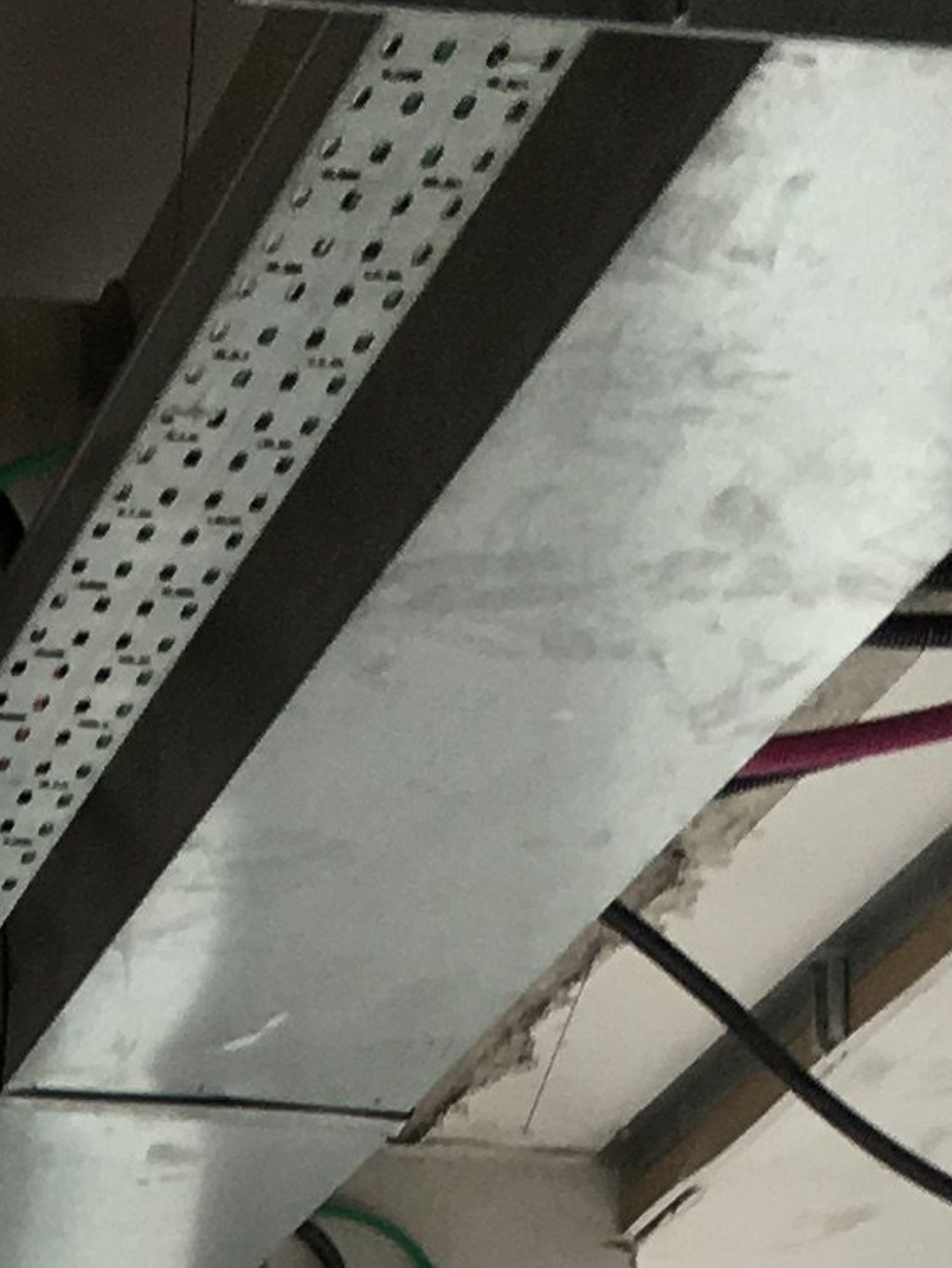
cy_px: 2788
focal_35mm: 155
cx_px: -362
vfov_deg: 11.2
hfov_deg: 9.4
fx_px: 5680
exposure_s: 1/50
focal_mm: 4.15
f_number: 2.2
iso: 25
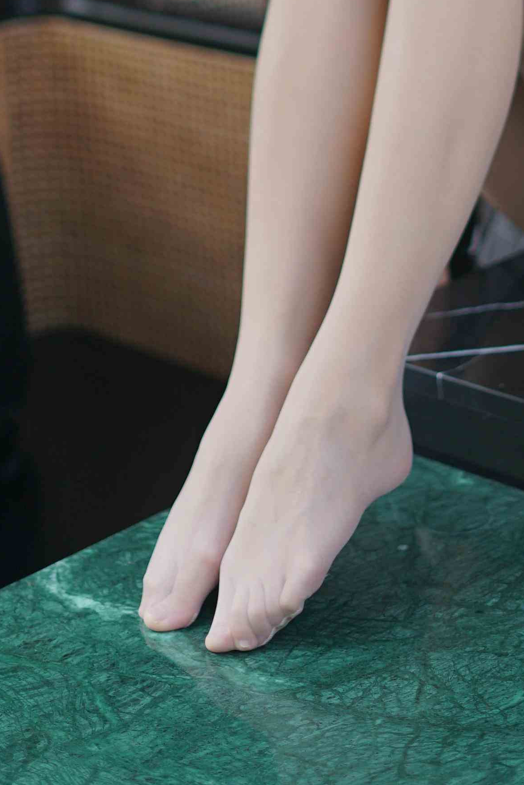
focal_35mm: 121
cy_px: -96
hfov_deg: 11.3
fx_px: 2641
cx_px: 389
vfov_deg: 16.4
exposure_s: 1/640
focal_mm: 50
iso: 200
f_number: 1.8
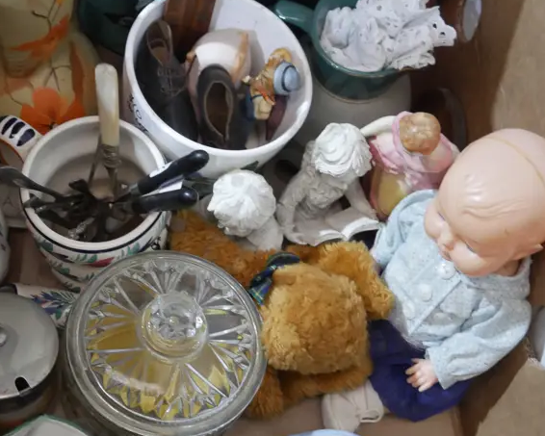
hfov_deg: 35.1
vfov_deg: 28.5
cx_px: 200
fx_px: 855
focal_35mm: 53
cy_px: 286
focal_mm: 15
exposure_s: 1/60
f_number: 3.6
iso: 1600
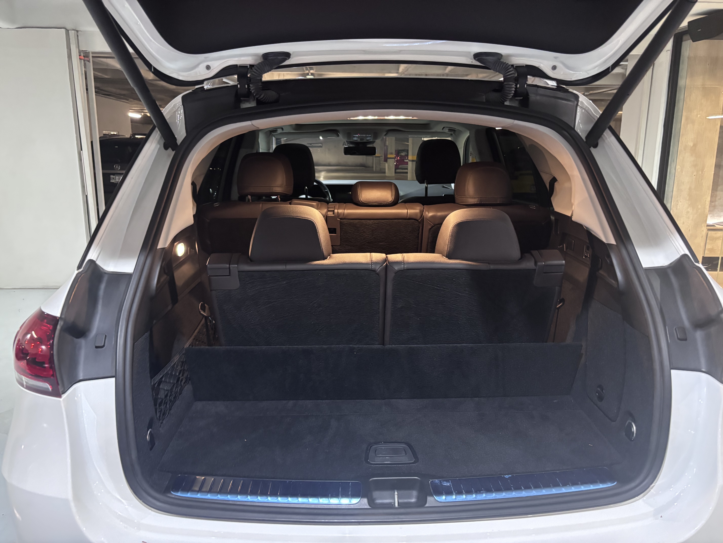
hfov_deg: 67.3
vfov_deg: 53.1
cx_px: 362
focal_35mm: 26
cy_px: 272
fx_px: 543
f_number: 1.6
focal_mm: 5.96
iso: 640
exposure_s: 1/30
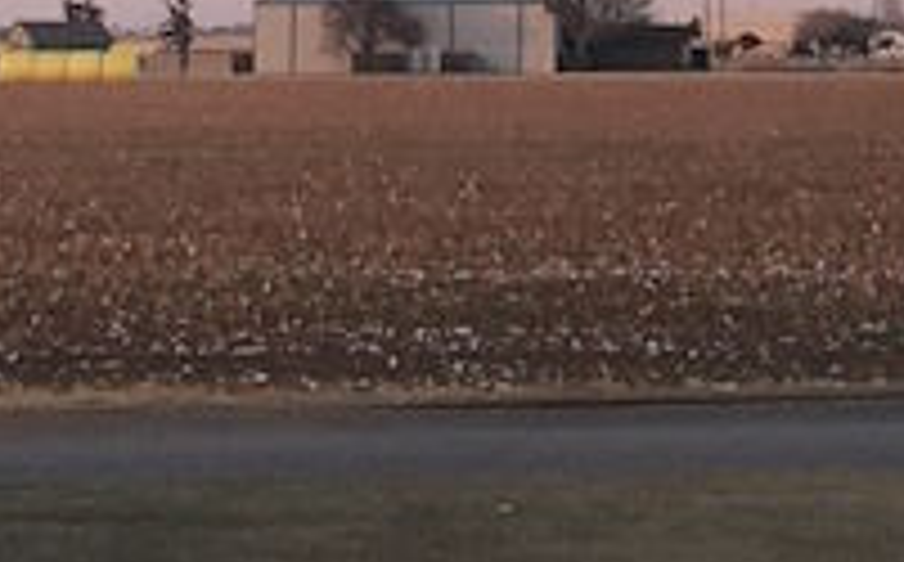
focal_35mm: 245
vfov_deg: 5.2
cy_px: -877
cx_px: 922
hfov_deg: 8.5
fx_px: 6028
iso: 25
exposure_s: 1/151
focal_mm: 4.15
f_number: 2.2
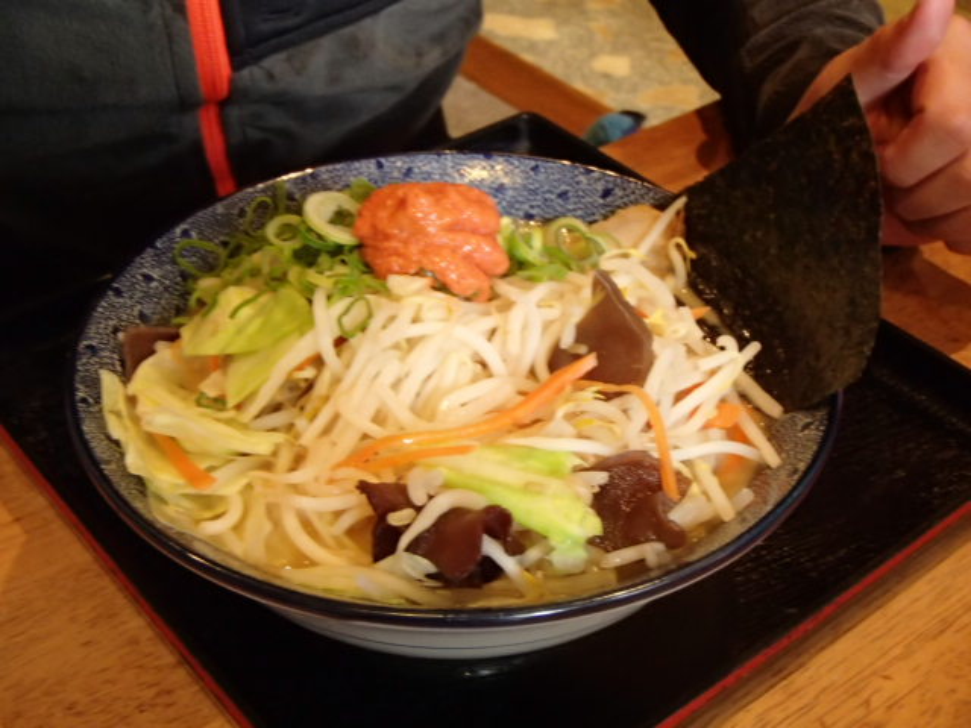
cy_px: 364
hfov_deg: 38.9
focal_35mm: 49
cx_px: 486
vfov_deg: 29.7
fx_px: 1374
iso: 800
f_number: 4.9
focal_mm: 8.8
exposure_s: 1/20
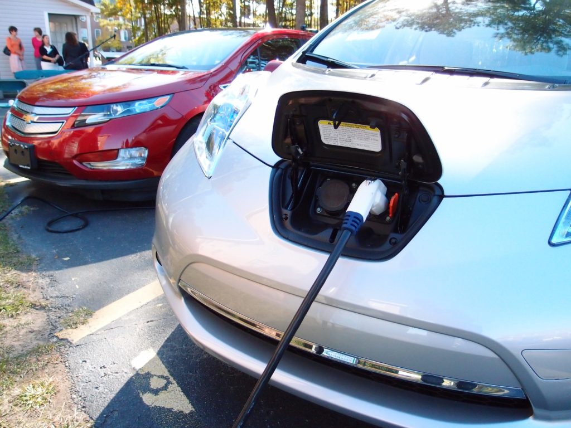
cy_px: 214
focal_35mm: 28
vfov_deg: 49.7
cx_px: 286
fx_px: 462
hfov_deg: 63.4
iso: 400
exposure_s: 1/200
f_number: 1.8
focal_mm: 6
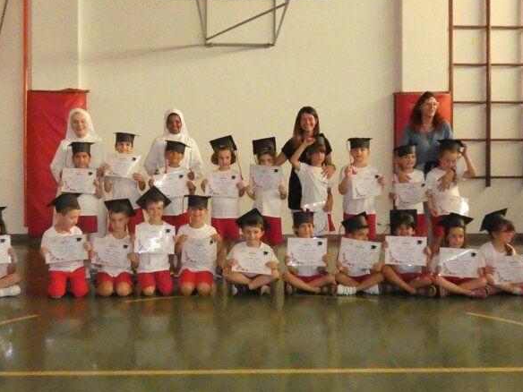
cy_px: 217
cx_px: 252
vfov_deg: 41.7
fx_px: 514
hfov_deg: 53.9
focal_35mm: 34
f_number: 3.3
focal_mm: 5.3
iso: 3200
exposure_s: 1/400
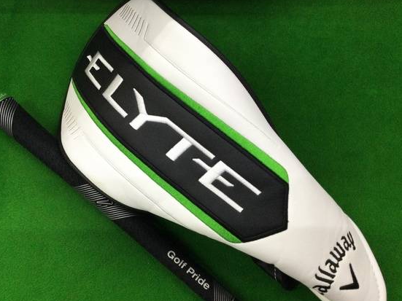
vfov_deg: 39.6
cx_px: 171
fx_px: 418
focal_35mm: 36
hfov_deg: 51.2
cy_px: 171
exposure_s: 1/30
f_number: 2.4
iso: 40
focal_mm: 3.3
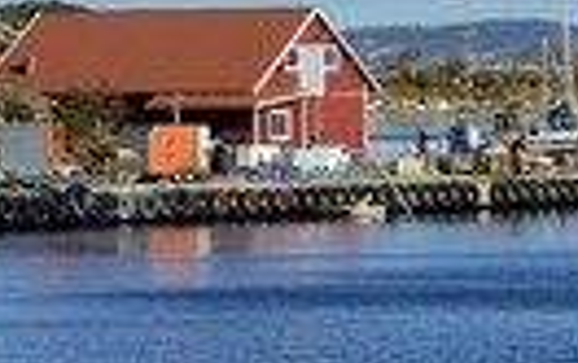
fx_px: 6896
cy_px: -31
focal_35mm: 437
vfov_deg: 3.0
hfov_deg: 4.8
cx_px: 718
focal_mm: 135
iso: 200
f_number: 13
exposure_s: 1/400
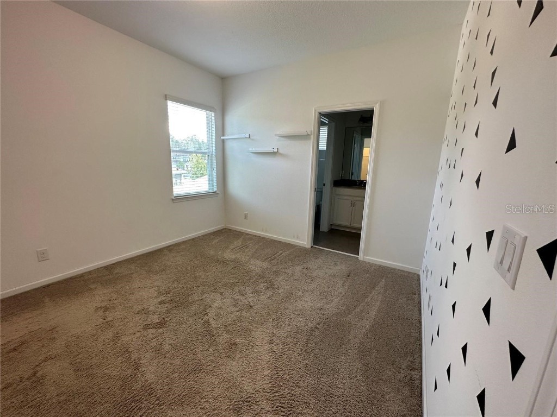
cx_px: 278
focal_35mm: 14
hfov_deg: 102.1
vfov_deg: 85.7
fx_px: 225
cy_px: 208
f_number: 2.2
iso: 100
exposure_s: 1/99
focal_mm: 2.22
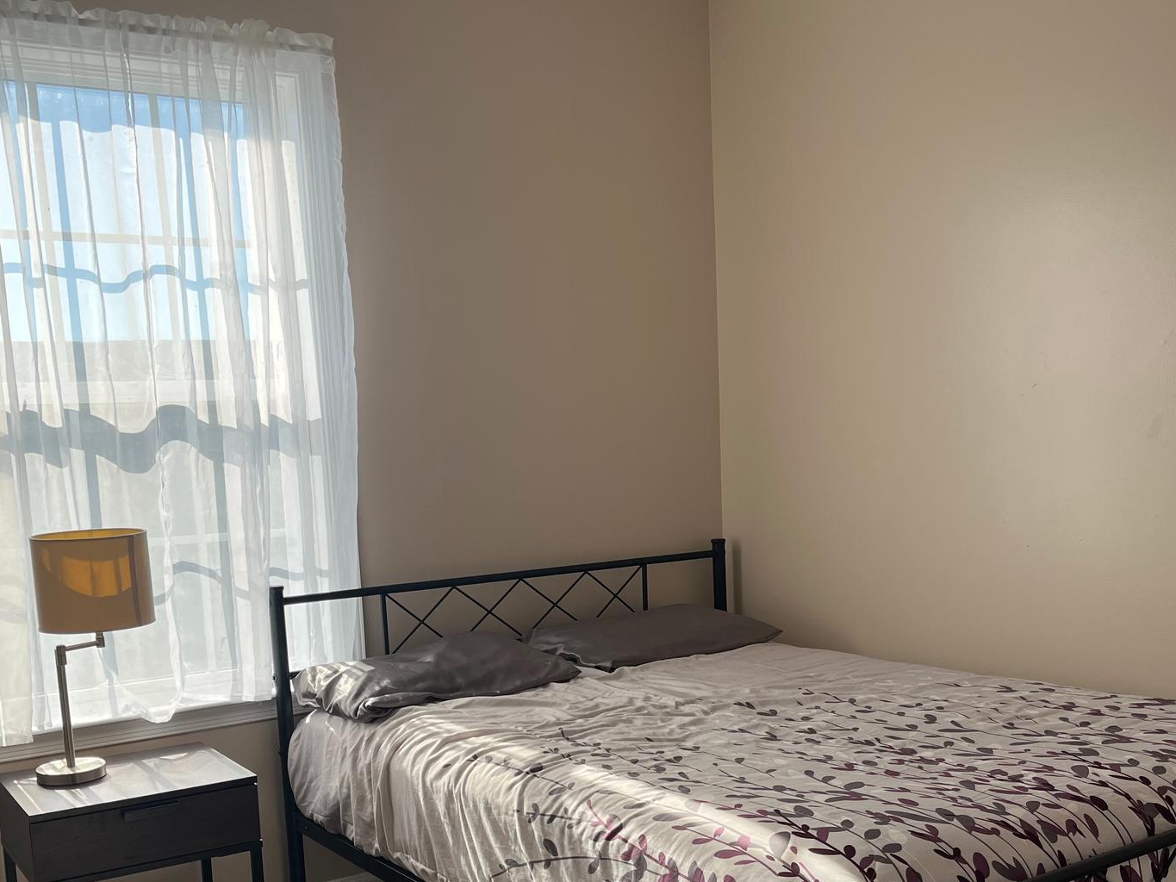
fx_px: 1325
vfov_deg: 36.3
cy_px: 621
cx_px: 562
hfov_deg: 47.8
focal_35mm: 39
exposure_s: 1/653
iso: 50
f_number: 1.6
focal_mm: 5.1
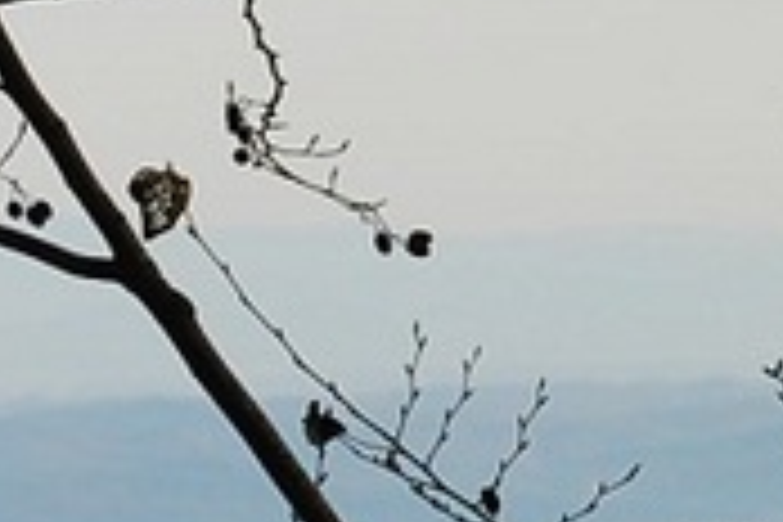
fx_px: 13391
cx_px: -405
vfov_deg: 2.2
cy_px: 864
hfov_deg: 3.3
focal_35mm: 616
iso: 200
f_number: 9
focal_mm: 75
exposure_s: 1/160
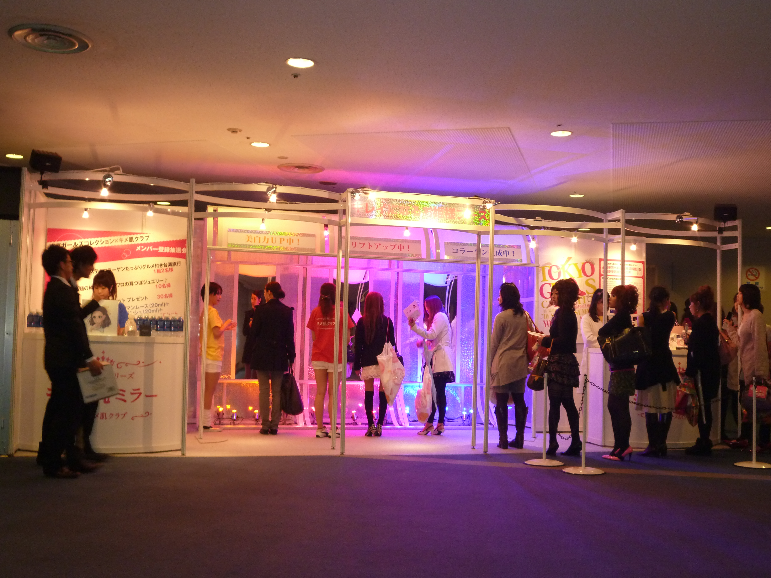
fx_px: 846
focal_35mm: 38
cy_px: 289
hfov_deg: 49.0
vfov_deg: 37.7
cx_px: 386
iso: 250
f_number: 3.5
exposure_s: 1/30
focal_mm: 6.8
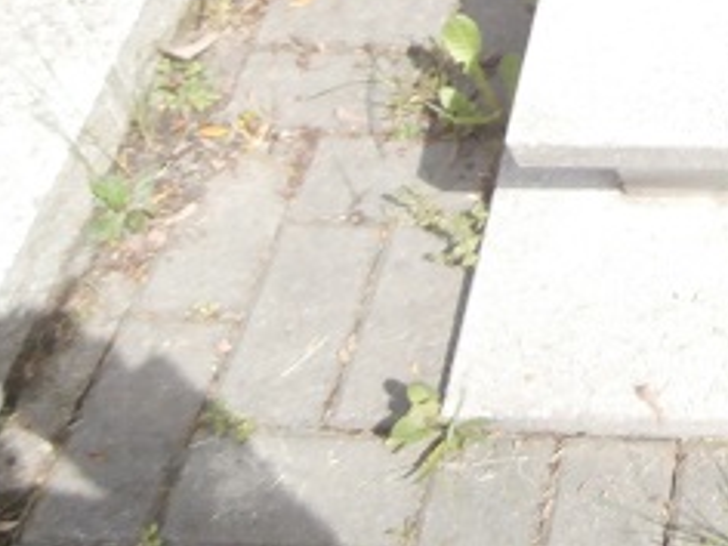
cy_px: -142
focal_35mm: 65
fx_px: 1367
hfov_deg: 26.2
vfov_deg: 20.8
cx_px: 898
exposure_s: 1/320
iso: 100
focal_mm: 4.2
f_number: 3
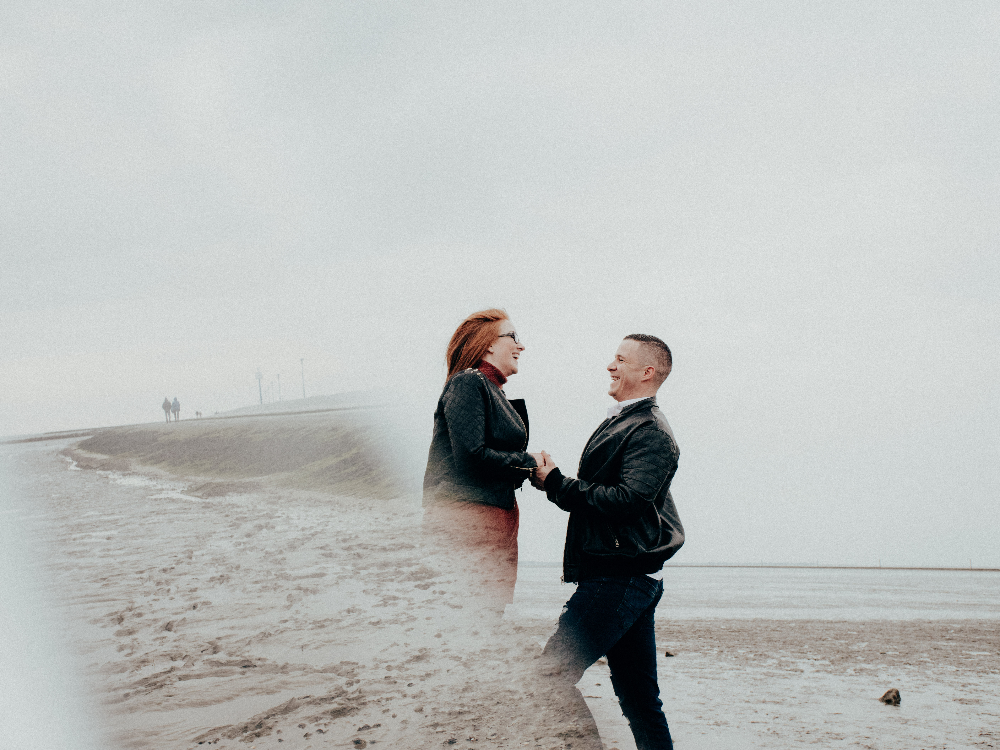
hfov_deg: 41.2
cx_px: 500
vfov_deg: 31.5
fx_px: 1329
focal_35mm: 46
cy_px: 375
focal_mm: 23
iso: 640
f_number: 5
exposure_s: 1/1000
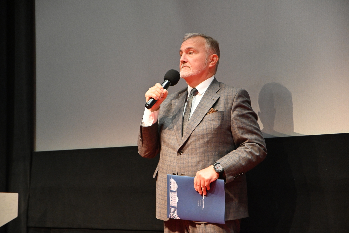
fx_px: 1018
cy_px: 116
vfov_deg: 13.0
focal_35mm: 105
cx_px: 174
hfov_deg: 19.5
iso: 3200
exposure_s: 1/80
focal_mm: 70
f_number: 4
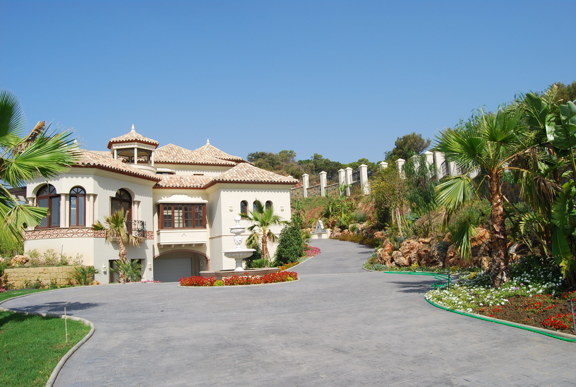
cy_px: 194
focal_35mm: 27
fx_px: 433
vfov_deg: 48.1
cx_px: 288
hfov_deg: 67.3
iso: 100
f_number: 8
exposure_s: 1/250
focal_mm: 18
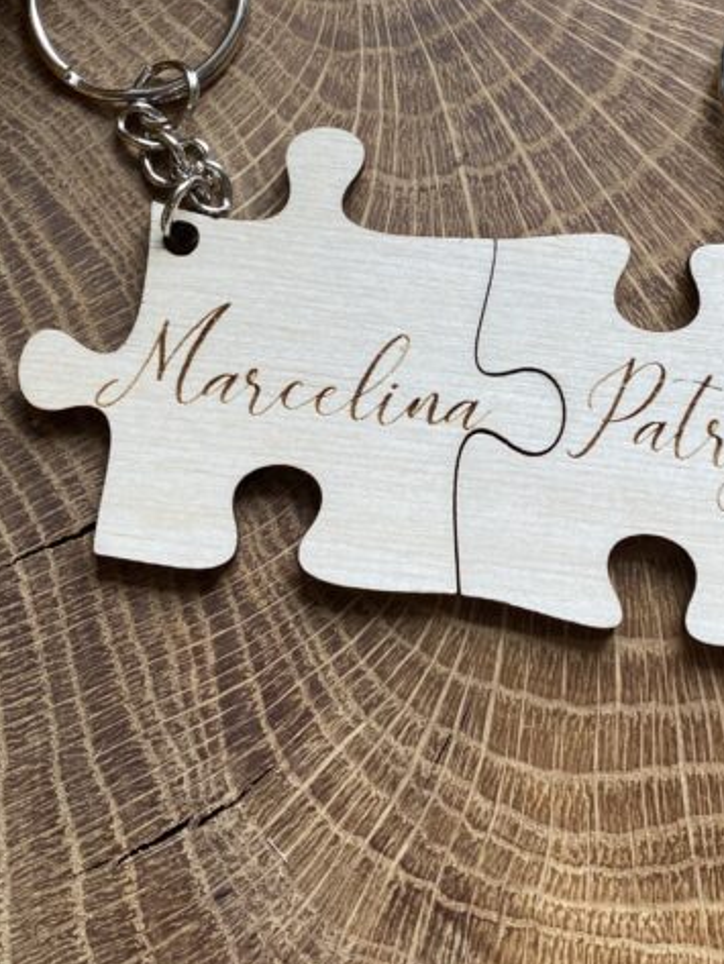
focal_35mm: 55
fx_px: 1533
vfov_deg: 34.1
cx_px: 459
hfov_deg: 26.5
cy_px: 218
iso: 125
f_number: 1.8
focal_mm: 4.25
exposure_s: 1/100
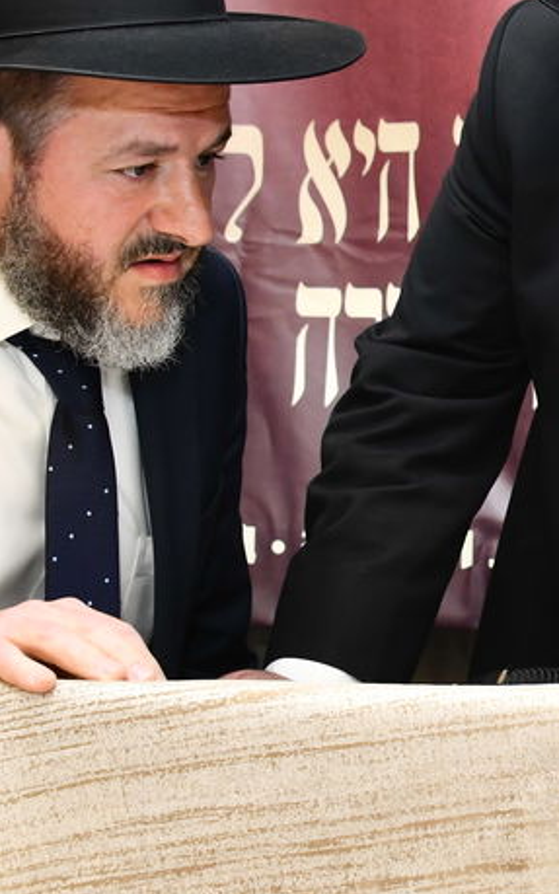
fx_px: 2120
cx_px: 956
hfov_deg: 13.7
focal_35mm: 87
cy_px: 420
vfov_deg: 23.8
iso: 1000
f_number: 5.6
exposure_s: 1/125
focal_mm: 28
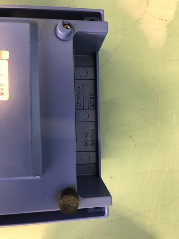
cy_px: 120
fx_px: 193
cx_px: 90
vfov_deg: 63.4
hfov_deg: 49.7
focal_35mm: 28
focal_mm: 3.99
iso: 80
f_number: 1.8
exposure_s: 1/17
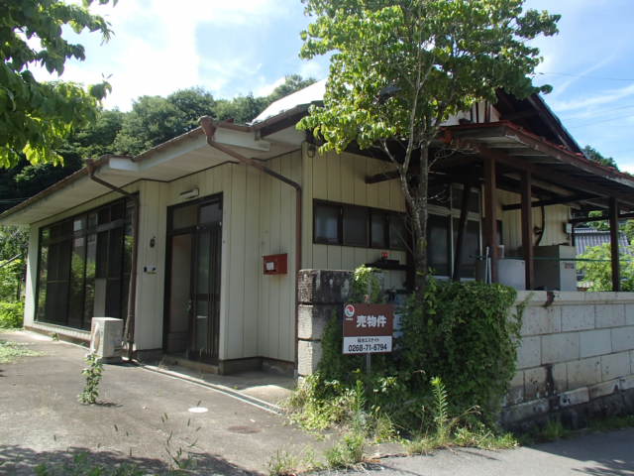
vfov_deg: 49.7
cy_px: 238
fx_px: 513
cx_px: 317
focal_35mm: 28
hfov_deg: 63.4
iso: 100
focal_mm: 5
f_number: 3.9
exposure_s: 1/400
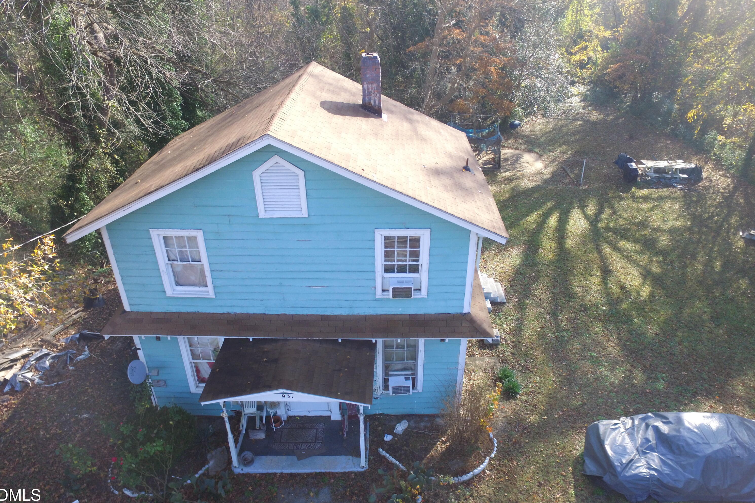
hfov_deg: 81.2
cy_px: 236
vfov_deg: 59.4
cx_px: 376
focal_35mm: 21
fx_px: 440
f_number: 2.8
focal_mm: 3.61
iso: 100
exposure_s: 1/200
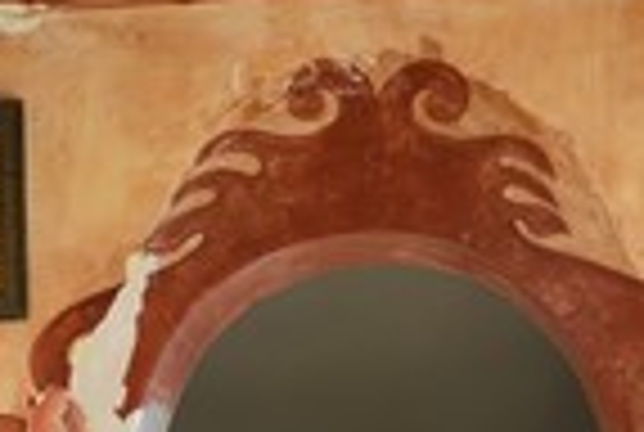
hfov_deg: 15.8
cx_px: 194
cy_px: 576
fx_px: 2312
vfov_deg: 10.4
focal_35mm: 129
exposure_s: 1/60
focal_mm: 44
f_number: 8
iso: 400
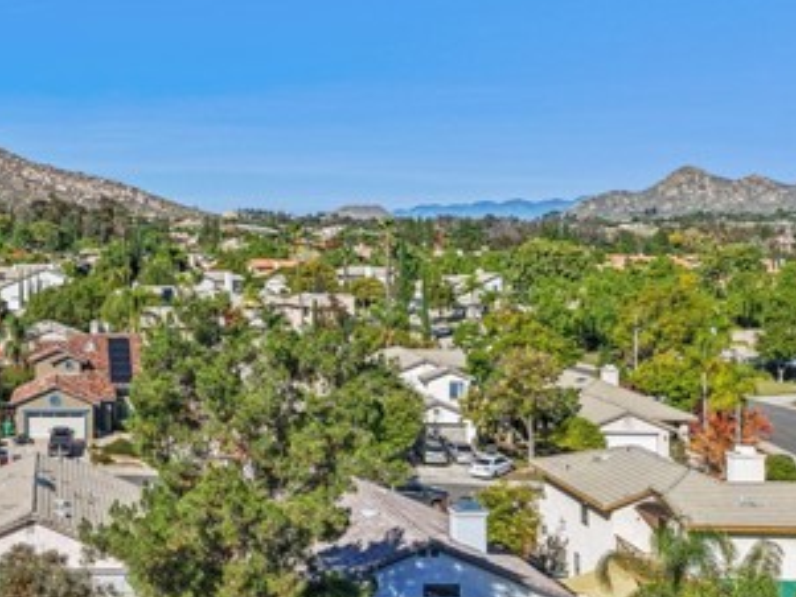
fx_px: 1173
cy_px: 190
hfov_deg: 35.0
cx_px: 56
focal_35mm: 51
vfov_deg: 28.4
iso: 130
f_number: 1.8
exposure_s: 1/4000
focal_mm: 8.7
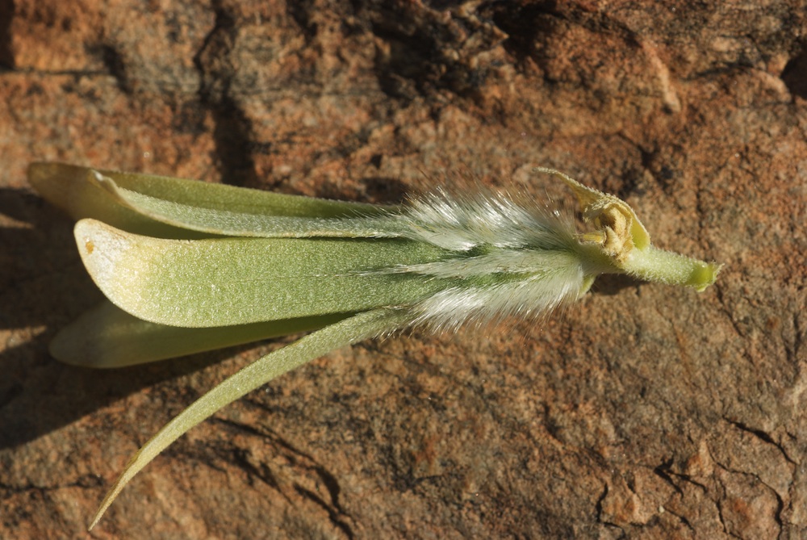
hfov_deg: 15.2
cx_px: 404
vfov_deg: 10.2
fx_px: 3029
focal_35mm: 135
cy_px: 270
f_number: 14
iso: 200
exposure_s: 1/200
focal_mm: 90
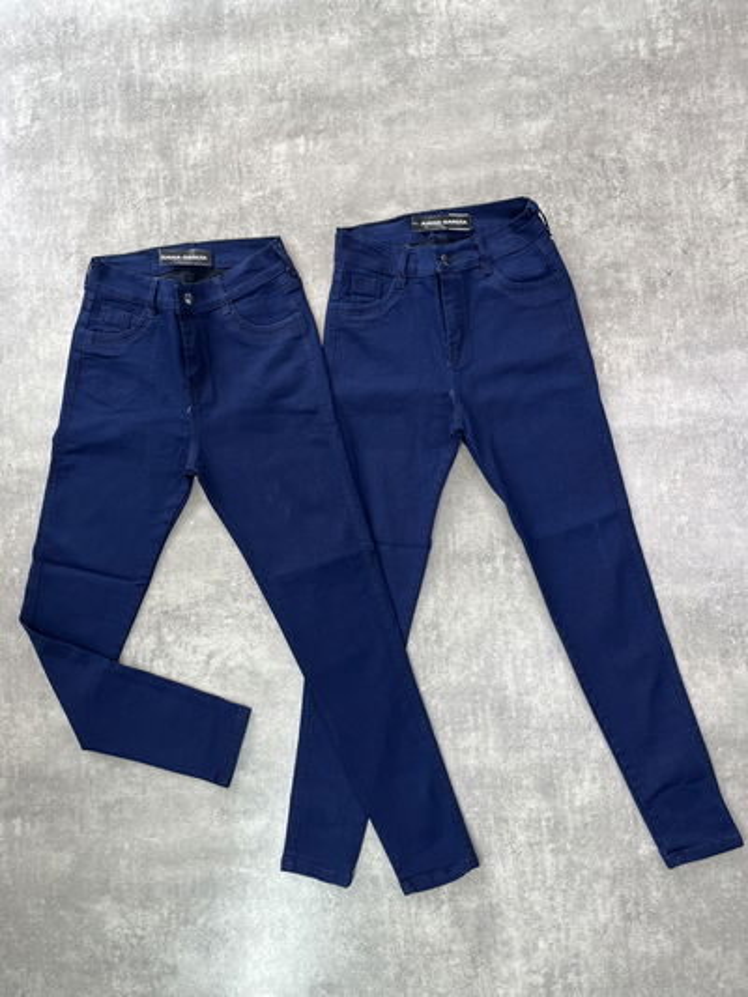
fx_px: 749
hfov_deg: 53.1
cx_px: 374
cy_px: 498
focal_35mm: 26
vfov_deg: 67.3
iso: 64
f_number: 1.6
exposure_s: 1/122
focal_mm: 5.1
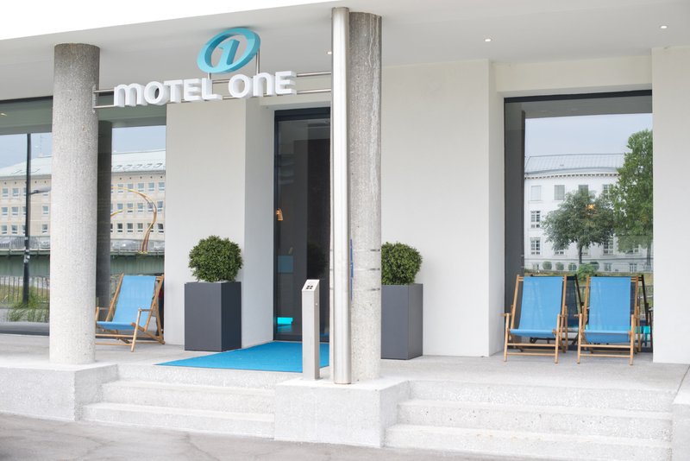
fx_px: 959
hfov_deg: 39.6
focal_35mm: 50
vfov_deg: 27.0
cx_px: 345
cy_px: 230
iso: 400
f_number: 5.6
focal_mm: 50
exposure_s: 1/60
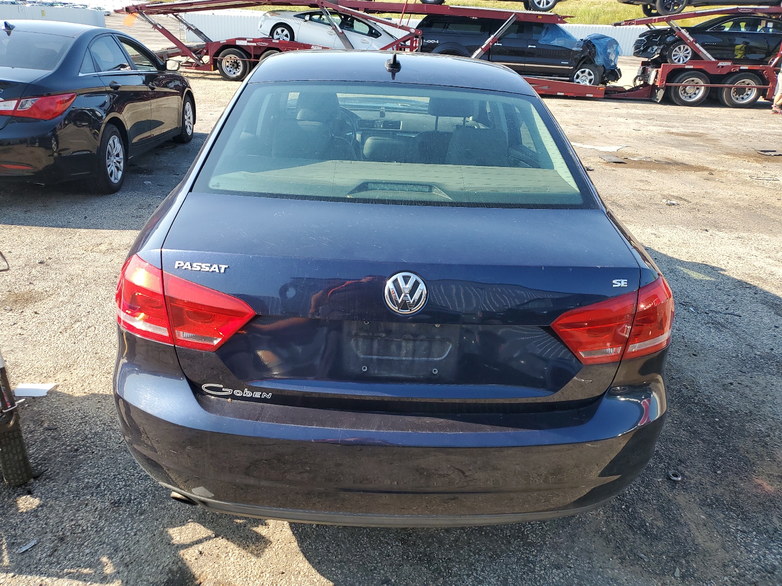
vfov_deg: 53.1
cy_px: 293
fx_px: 587
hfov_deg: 67.3
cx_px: 391
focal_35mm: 26
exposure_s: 1/909
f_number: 1.5
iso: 50
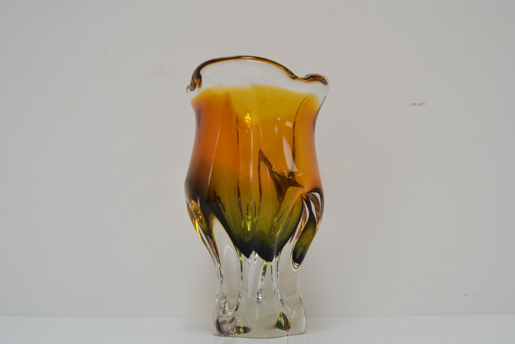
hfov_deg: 53.1
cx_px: 258
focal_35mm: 36
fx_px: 515
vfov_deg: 36.9
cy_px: 172
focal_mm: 24
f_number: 7.1
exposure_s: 1/200
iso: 1600
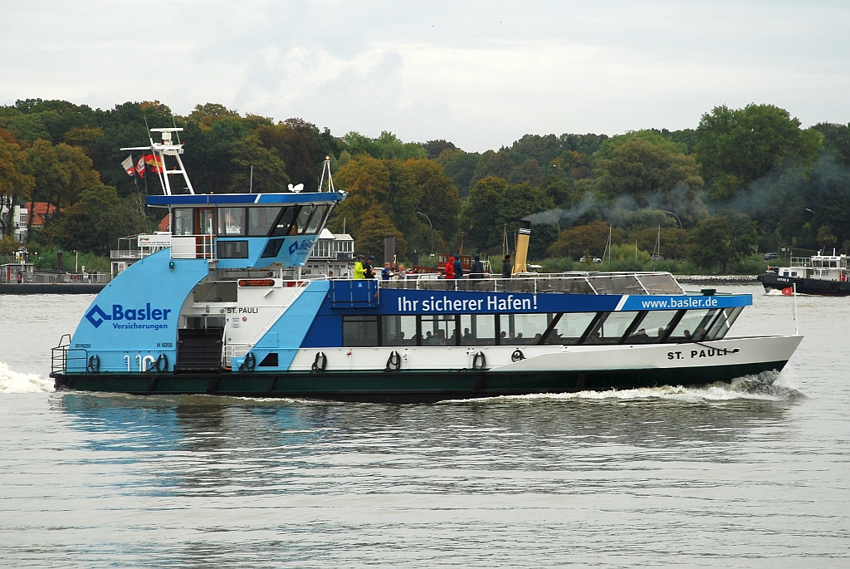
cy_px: 284
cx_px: 425
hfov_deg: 13.0
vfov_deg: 8.7
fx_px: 3722
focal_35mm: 158
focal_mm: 105
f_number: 5.6
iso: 200
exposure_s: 1/125
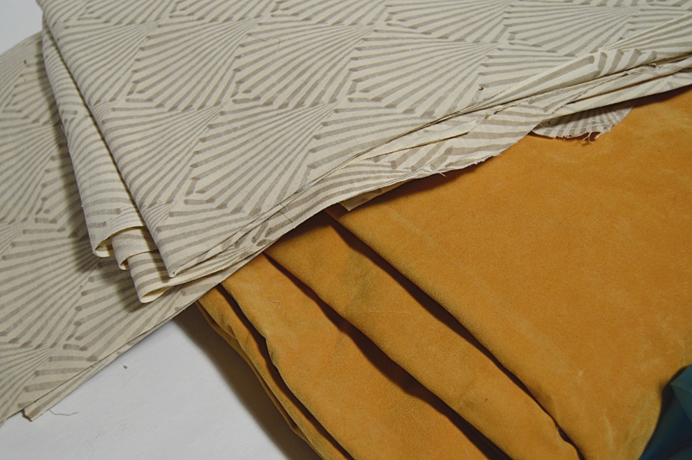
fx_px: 807
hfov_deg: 46.4
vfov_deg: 31.8
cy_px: 230
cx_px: 346
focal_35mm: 42
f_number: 4
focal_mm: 28
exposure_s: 1/60
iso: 500
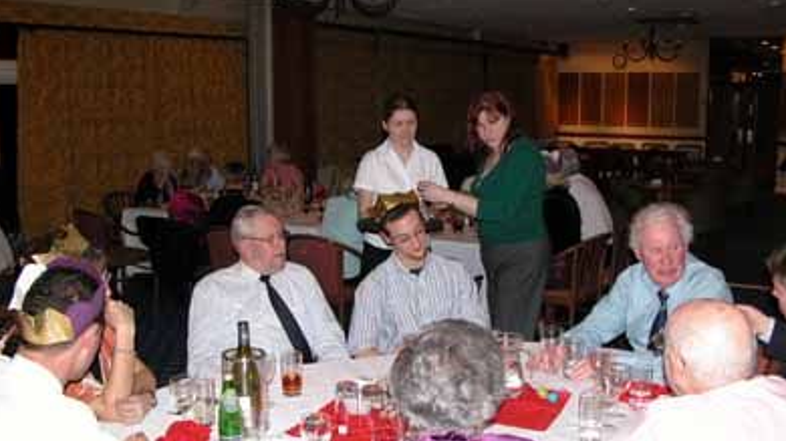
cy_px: 230
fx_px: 792
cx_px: 387
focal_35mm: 38
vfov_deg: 31.1
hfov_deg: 52.8
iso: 200
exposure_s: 1/60
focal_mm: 8.9
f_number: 2.8
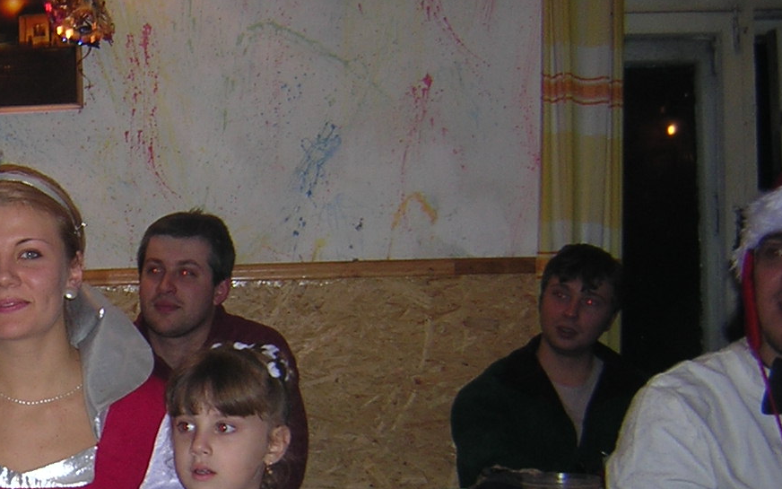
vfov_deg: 18.3
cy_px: 432
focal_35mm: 70
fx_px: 1492
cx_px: 75
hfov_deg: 28.2
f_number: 2.6
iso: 109
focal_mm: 4.7
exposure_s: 1/60.1
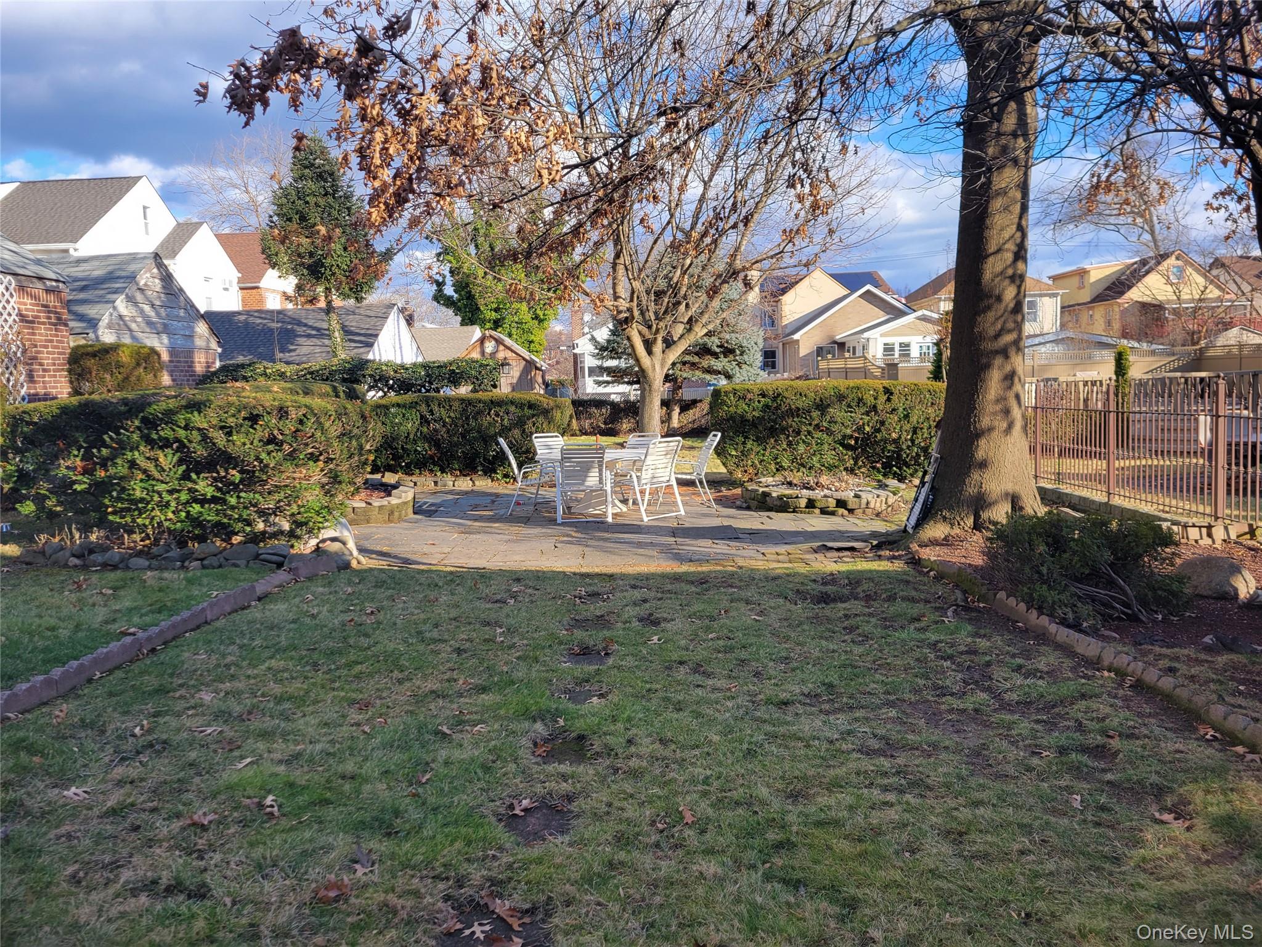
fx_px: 948
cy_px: 474
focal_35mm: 26
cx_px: 631
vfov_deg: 53.1
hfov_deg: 67.3
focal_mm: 5.4
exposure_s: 1/777
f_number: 1.8
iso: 40
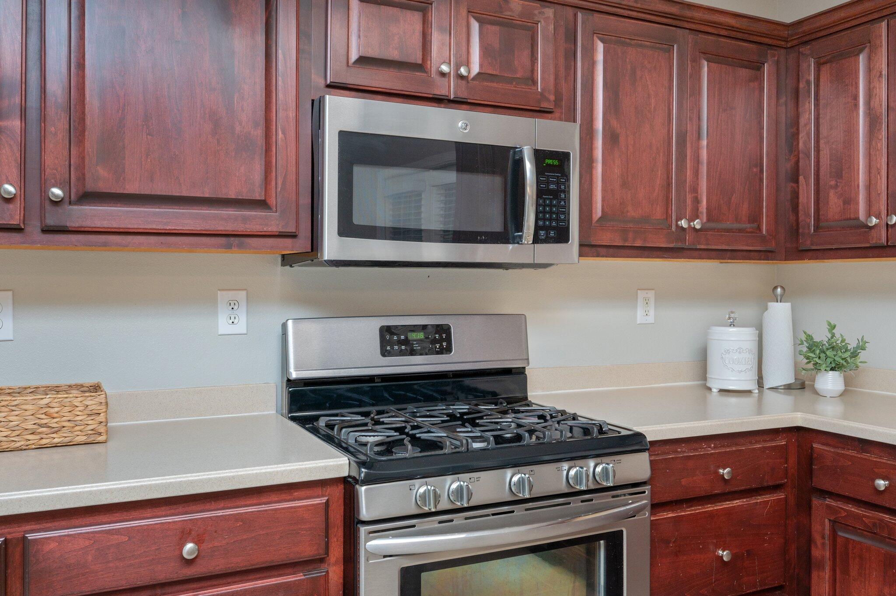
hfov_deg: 62.0
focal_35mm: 30
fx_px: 746
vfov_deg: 43.5
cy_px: 298
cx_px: 448
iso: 320
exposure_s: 1/25
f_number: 8
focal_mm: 30
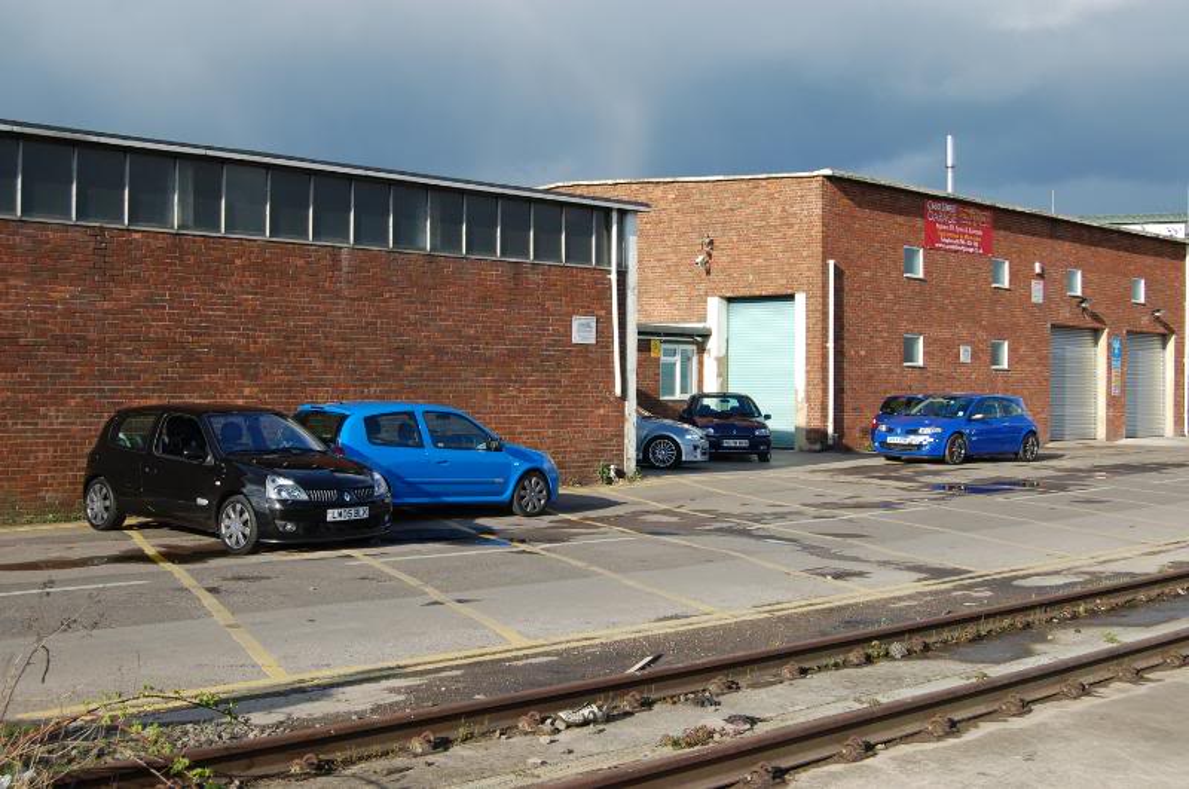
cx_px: 594
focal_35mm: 46
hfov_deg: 42.4
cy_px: 394
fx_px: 1534
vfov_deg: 28.9
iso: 200
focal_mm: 31
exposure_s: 1/250
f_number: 8
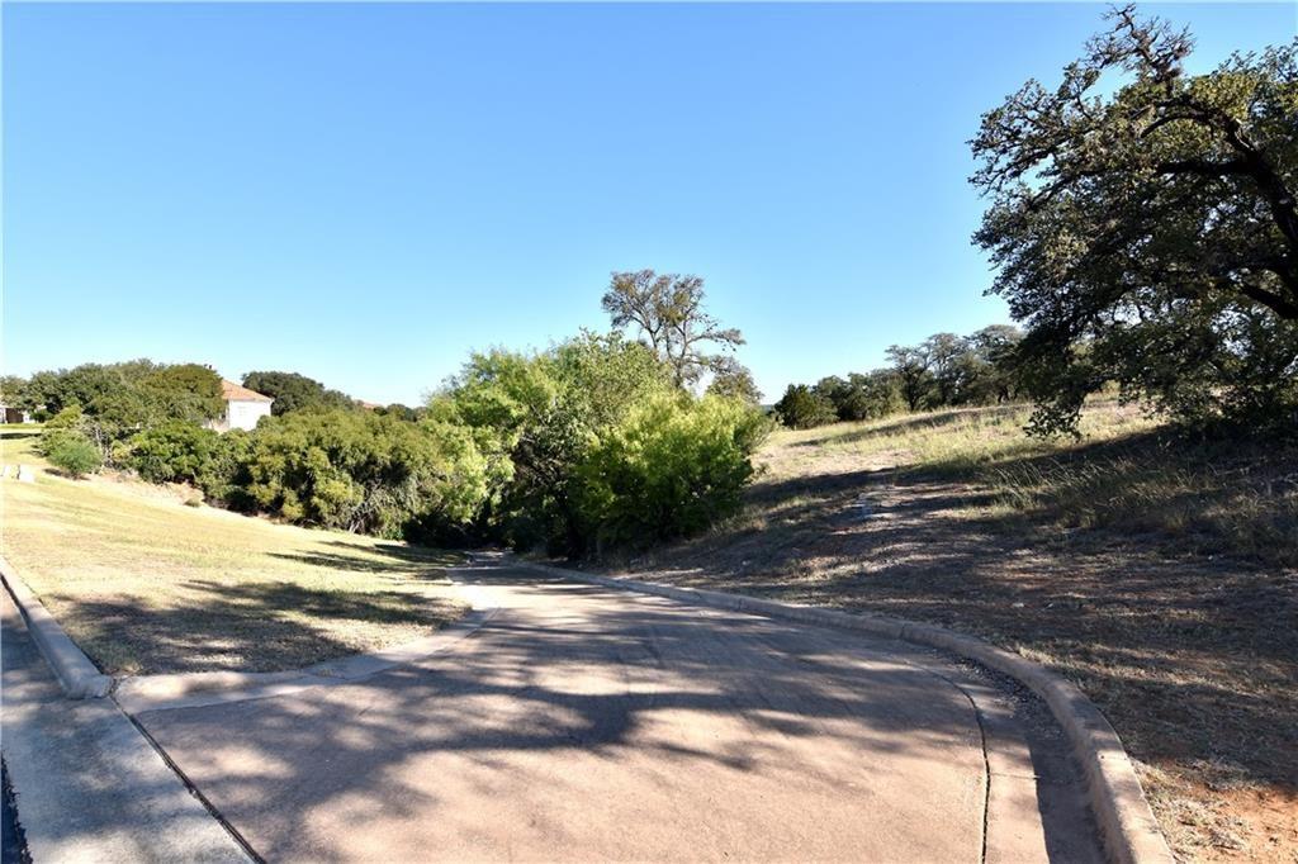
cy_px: 432
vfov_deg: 63.2
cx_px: 649
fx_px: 703
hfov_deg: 85.4
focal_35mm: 20
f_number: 8
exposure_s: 1/200
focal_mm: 13
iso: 100
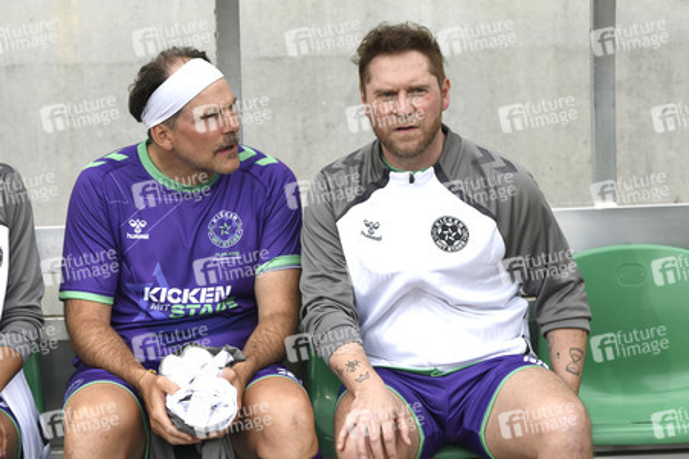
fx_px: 2391
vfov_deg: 11.0
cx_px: 344
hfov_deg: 16.4
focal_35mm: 125
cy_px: 230
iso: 1250
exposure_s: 1/2500
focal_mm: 125
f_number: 4.5
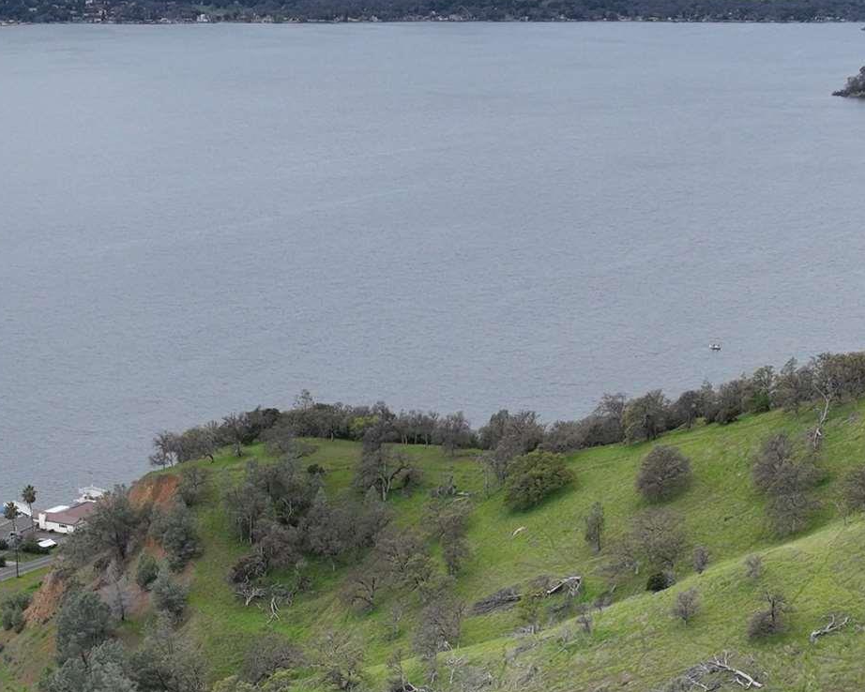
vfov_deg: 19.0
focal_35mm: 78
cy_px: 725
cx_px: 228
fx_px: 1997
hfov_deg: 24.2
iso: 170
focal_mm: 12.29
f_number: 2.8
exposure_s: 1/2000
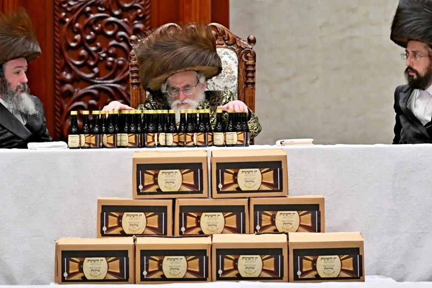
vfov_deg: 4.6
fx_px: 3599
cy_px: 144
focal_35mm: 300
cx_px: 216
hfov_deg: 6.9
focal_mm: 200
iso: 160
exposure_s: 1/320
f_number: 2.8
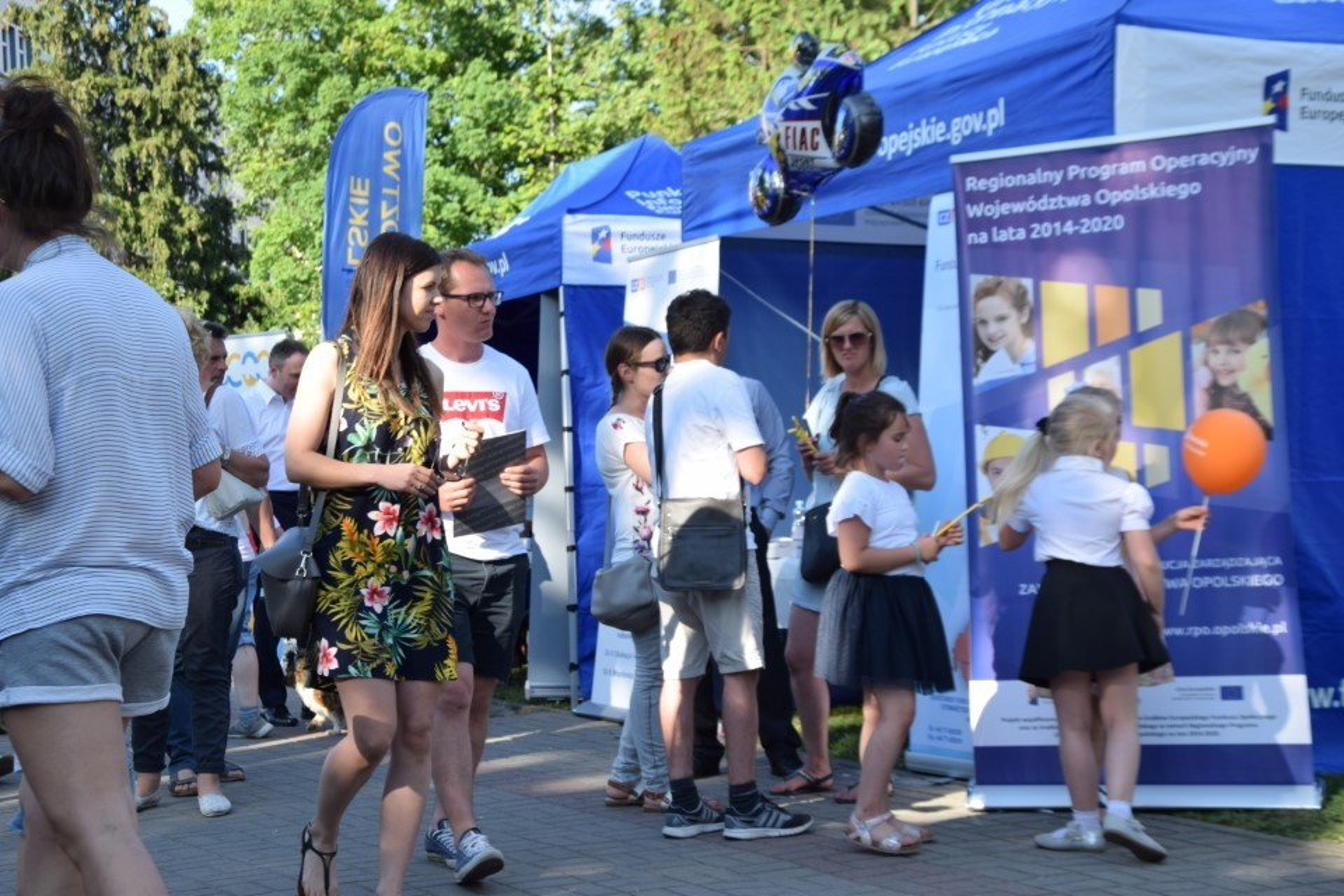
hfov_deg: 29.9
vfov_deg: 20.2
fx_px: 2520
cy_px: 448
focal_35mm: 68
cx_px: 672
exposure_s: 1/250
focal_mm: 45
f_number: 8
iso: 320
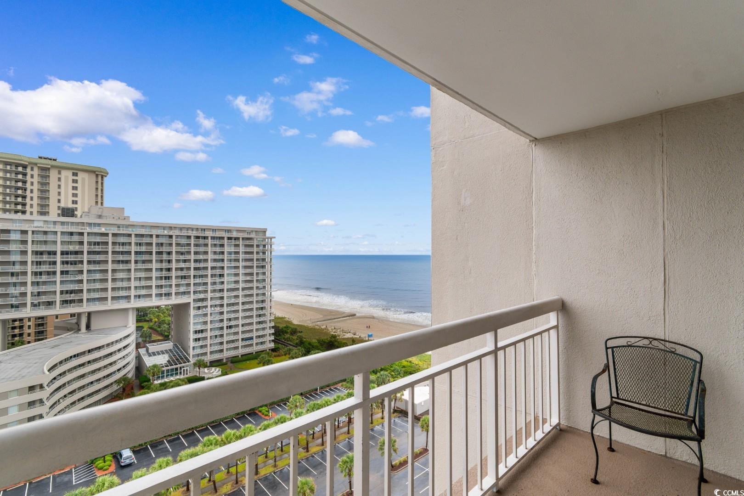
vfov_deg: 77.3
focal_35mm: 15
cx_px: 372
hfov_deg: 100.4
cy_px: 248
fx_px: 310
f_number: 8
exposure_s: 1/250
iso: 100
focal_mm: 10
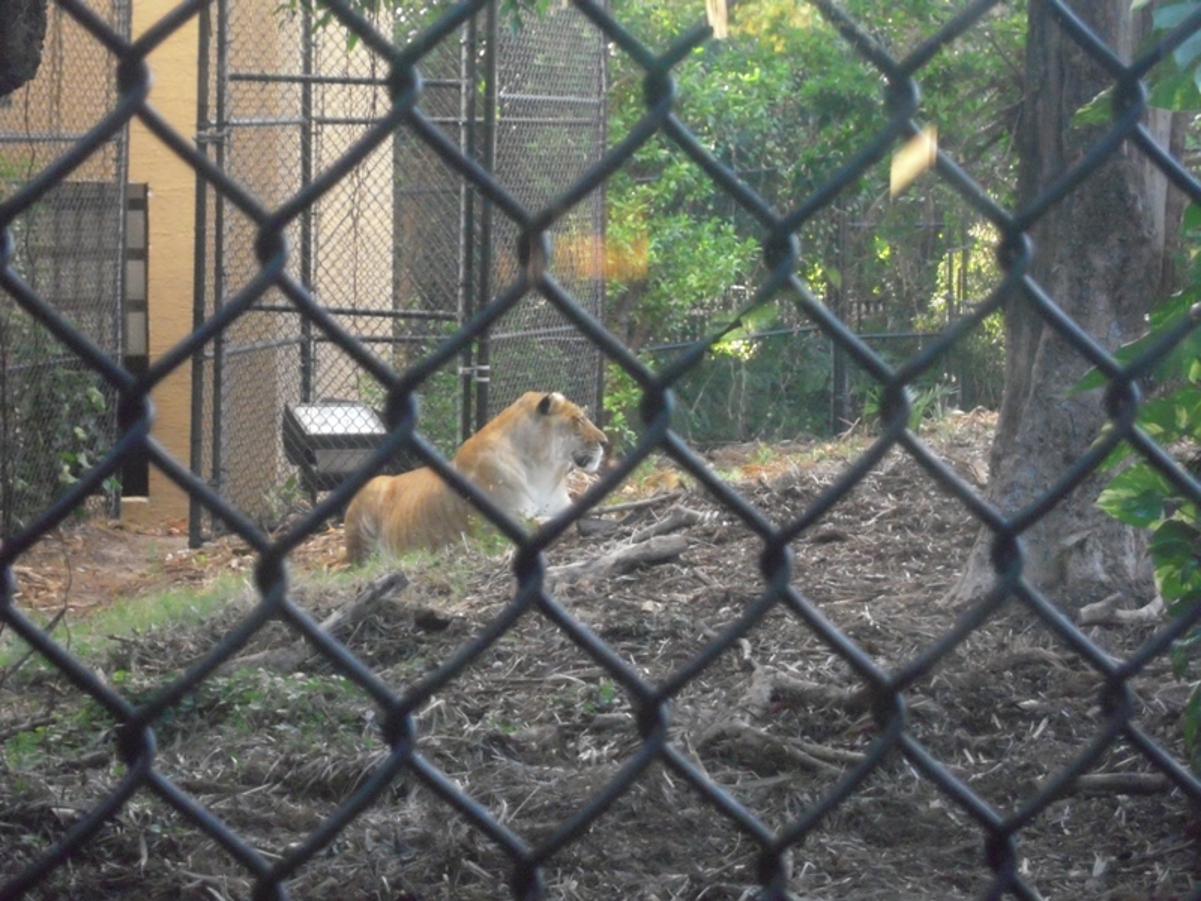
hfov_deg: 17.6
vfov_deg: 13.2
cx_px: 600
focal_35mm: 112
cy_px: 450
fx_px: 3886
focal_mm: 20
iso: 1600
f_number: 5.8
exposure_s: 1/125
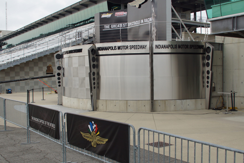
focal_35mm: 46
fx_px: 312
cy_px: 82
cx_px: 122
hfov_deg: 42.7
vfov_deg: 29.3
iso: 100
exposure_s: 1/250
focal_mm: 22
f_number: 5
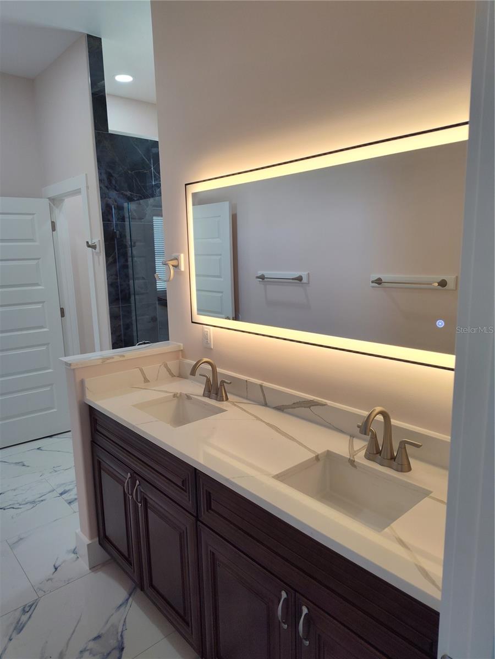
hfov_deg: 58.9
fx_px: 439
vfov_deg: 73.9
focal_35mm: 23
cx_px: 248
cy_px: 330
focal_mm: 5.56
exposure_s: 1/120
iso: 220
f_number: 1.8
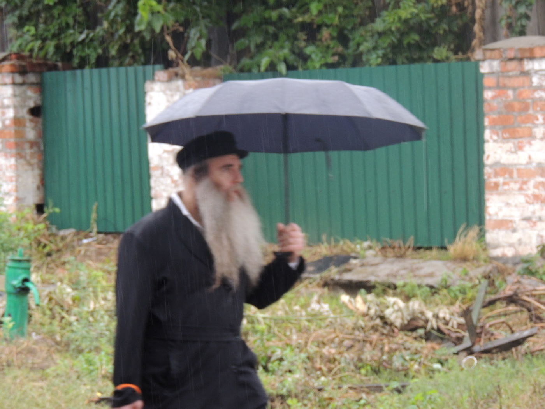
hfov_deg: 10.7
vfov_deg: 8.0
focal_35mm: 185
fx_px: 2913
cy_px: 204
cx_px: 272
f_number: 4.6
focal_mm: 33
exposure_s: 1/60
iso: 400
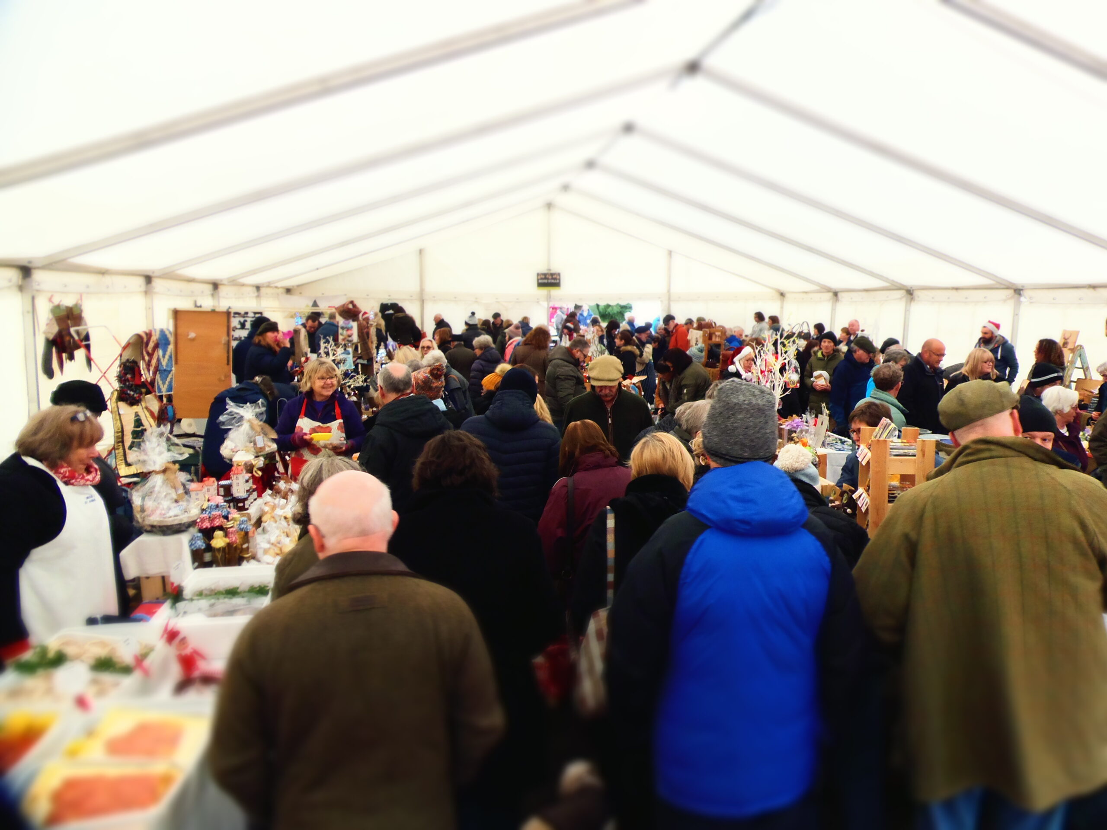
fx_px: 768
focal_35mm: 24
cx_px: 554
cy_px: 415
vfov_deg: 56.8
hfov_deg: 71.6
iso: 160
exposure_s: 1/30
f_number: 2.9
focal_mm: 4.3
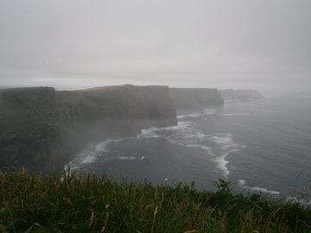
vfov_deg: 53.1
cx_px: 156
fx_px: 234
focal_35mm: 26
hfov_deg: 67.3
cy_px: 116
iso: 80
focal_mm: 4.7
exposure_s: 1/250
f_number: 8
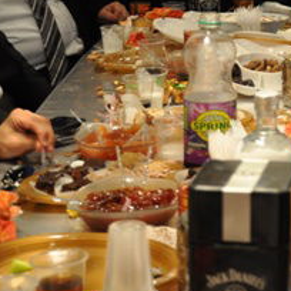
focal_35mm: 120
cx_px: 377
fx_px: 1141
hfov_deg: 14.0
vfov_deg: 14.2
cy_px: -28
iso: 450
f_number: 4
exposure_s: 1/15
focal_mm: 24
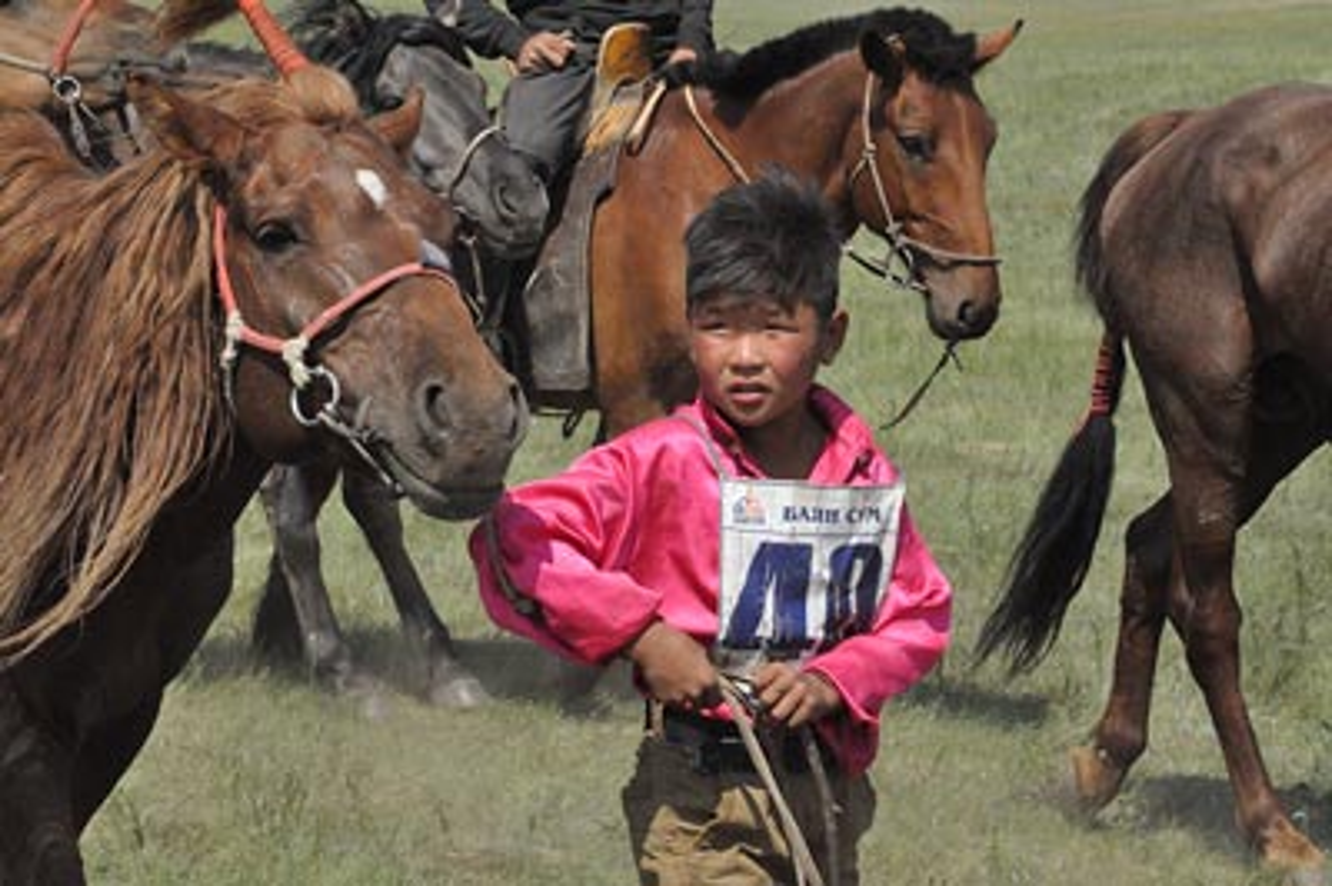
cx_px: 666
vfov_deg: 9.1
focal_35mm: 150
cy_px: 443
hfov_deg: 13.7
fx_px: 5545
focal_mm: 100
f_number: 14
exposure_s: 1/3200
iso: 4000
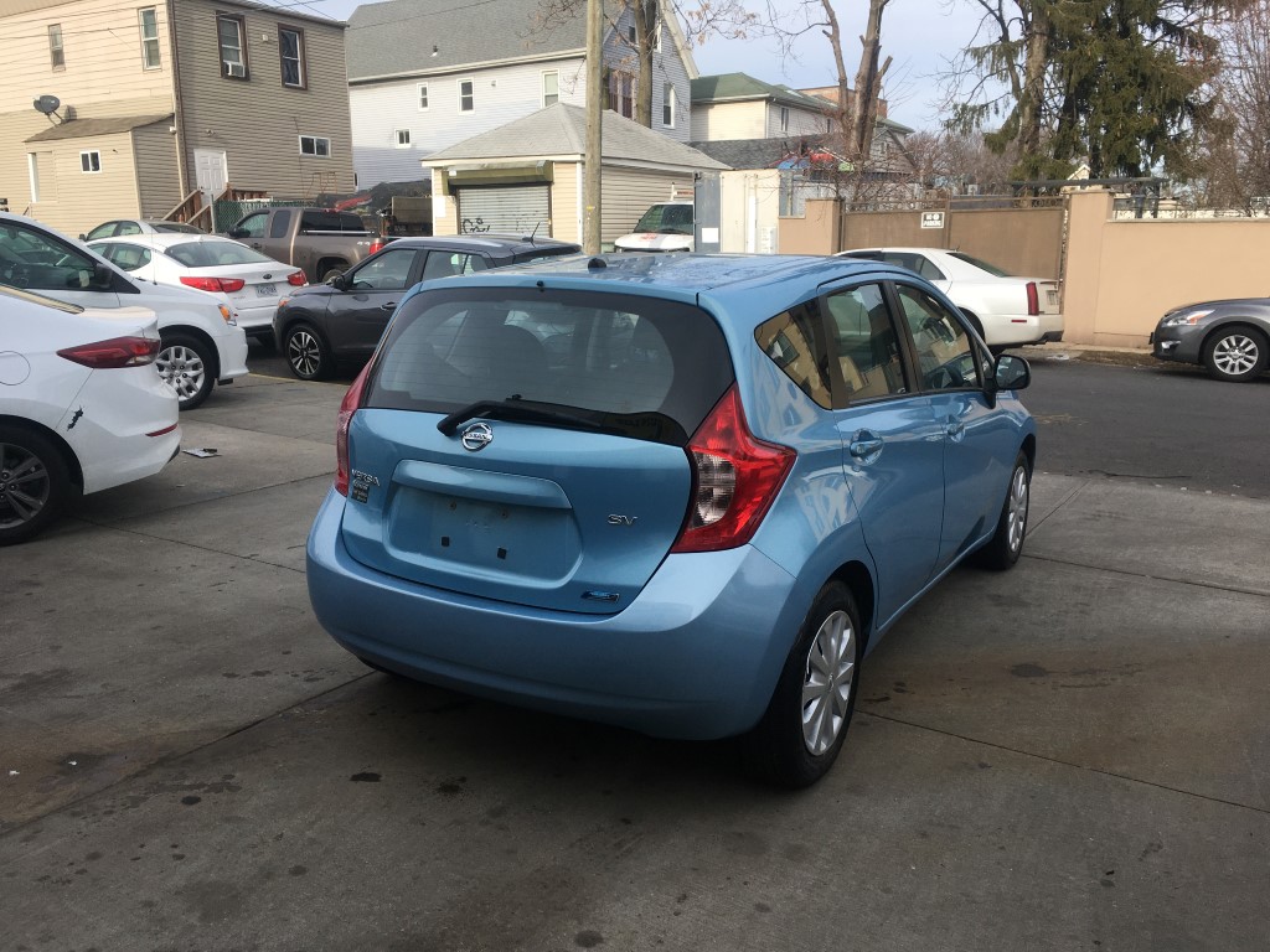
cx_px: 635
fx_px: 1064
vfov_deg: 48.2
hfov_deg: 61.7
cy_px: 476
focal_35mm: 29
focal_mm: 4.15
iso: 25
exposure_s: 1/793
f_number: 2.2
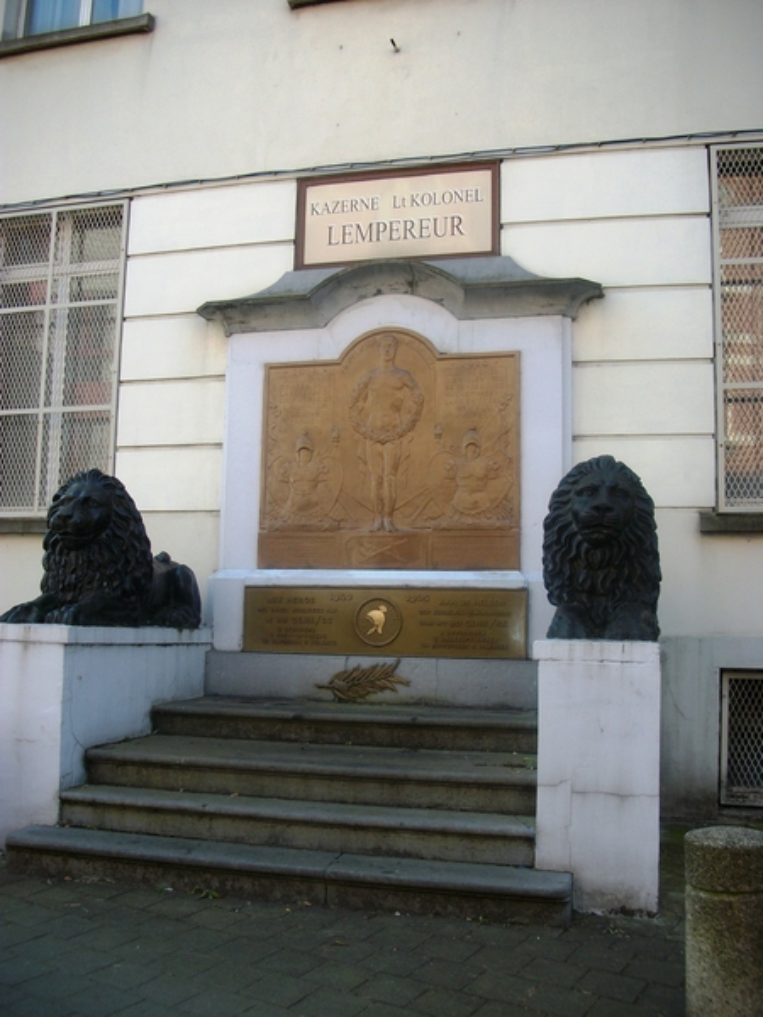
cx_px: 382
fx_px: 940
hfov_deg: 44.2
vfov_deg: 56.8
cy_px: 508
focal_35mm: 32
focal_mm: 5.7
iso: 80
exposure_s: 1/250
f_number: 2.9
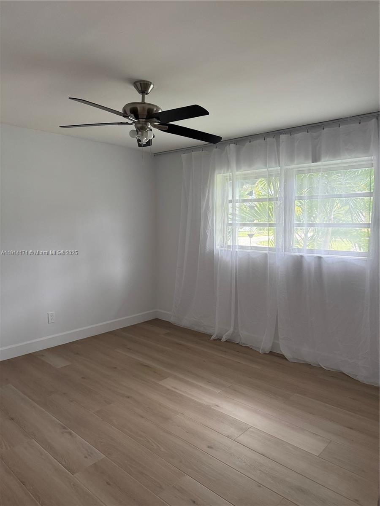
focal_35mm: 24
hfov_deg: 56.8
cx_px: 190
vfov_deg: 71.6
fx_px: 351
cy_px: 253
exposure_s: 1/60
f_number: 1.78
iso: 320
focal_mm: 6.76
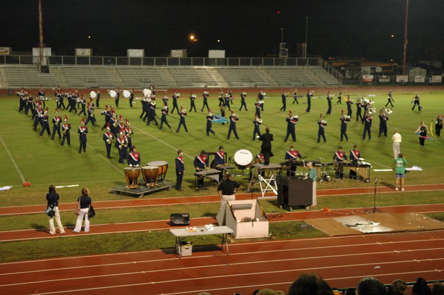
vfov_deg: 20.6
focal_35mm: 66
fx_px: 813
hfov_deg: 30.5
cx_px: 222
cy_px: 148
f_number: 2.8
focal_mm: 44
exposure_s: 1/60
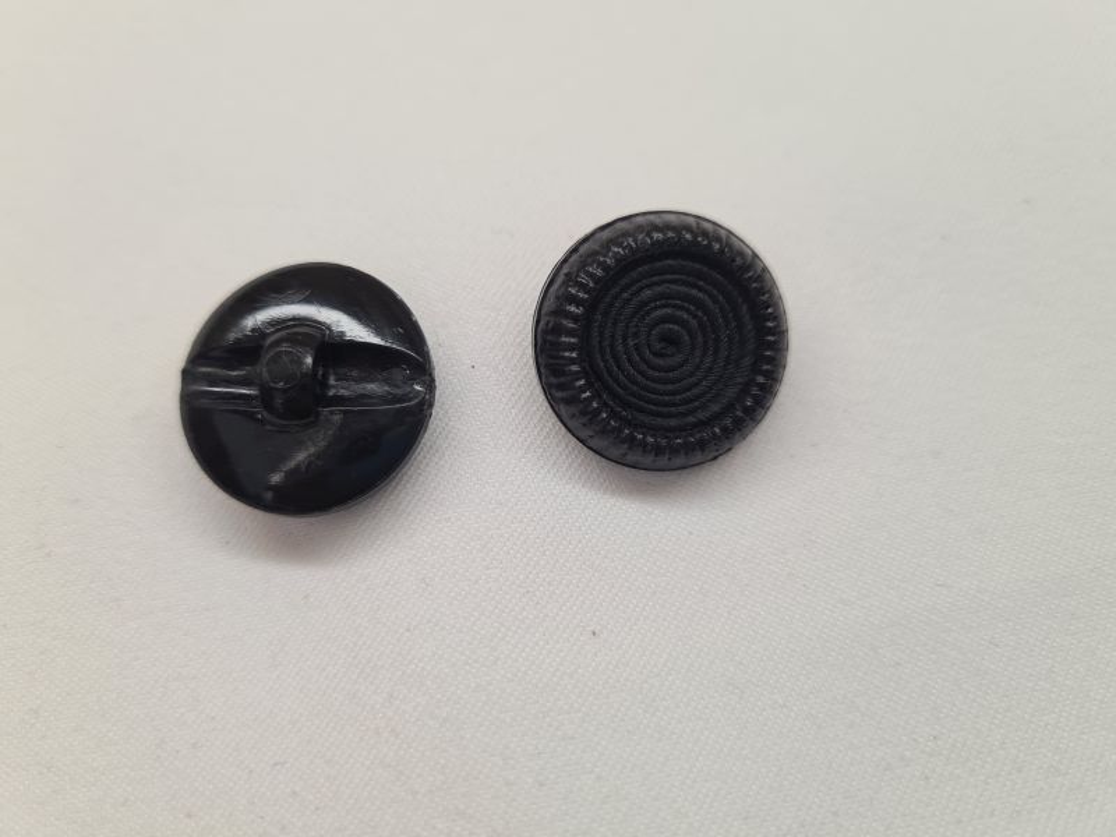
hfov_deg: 67.3
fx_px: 838
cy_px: 418
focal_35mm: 26
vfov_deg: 53.1
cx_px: 558
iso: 50
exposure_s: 1/188
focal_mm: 5.4
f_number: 1.8
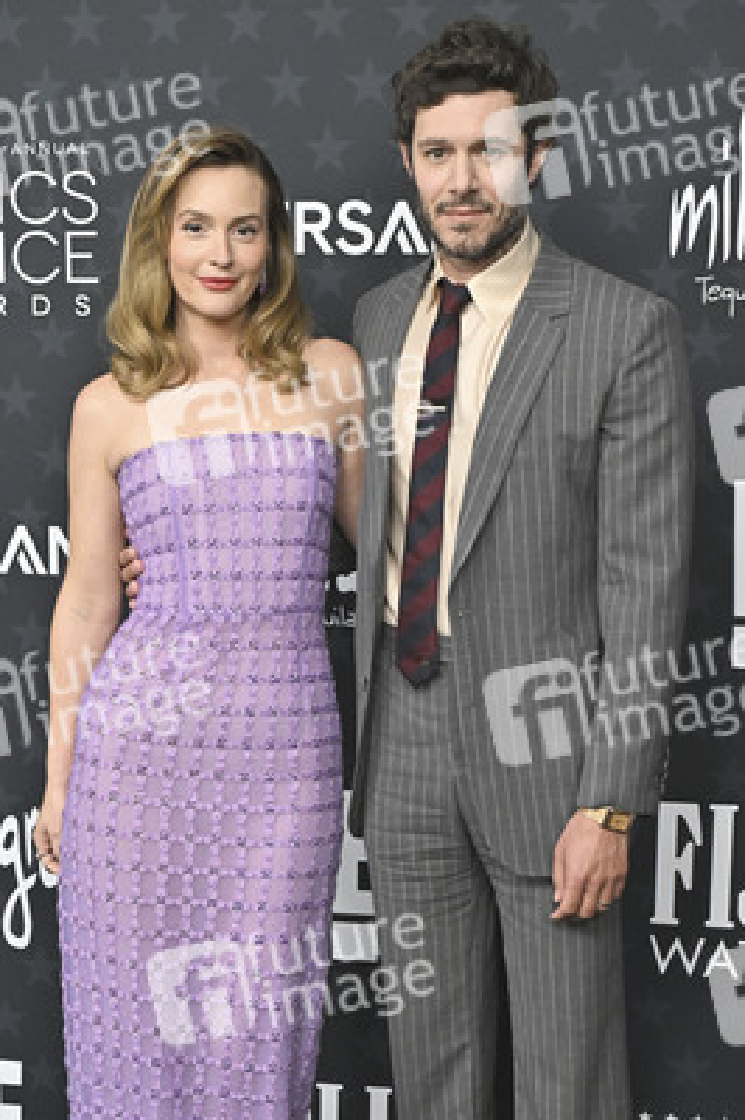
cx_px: 372
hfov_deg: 31.8
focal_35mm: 42
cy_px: 560
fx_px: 1306
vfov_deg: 46.4
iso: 1250
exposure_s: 1/320
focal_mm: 42
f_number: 5.6
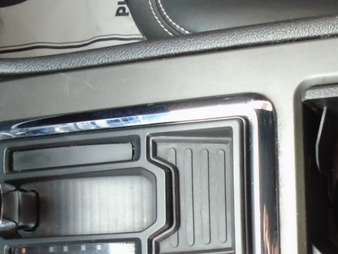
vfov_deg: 23.6
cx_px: 309
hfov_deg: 30.6
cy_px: 241
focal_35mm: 60
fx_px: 586
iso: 200
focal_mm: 4.6
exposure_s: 1/30
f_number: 3.2
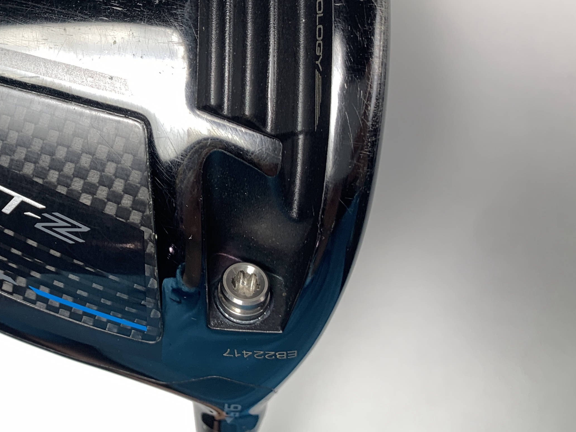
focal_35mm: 51
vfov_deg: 28.0
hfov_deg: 35.1
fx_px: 849
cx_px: 44
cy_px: 87
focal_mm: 4.25
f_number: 1.8
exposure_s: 1/120
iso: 32
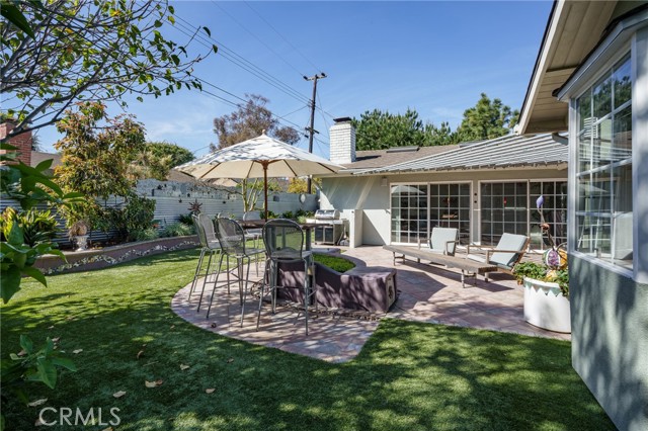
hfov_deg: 96.8
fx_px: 288
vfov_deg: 73.7
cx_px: 324
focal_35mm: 16
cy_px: 216
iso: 400
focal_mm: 16
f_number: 16
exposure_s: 1/2500
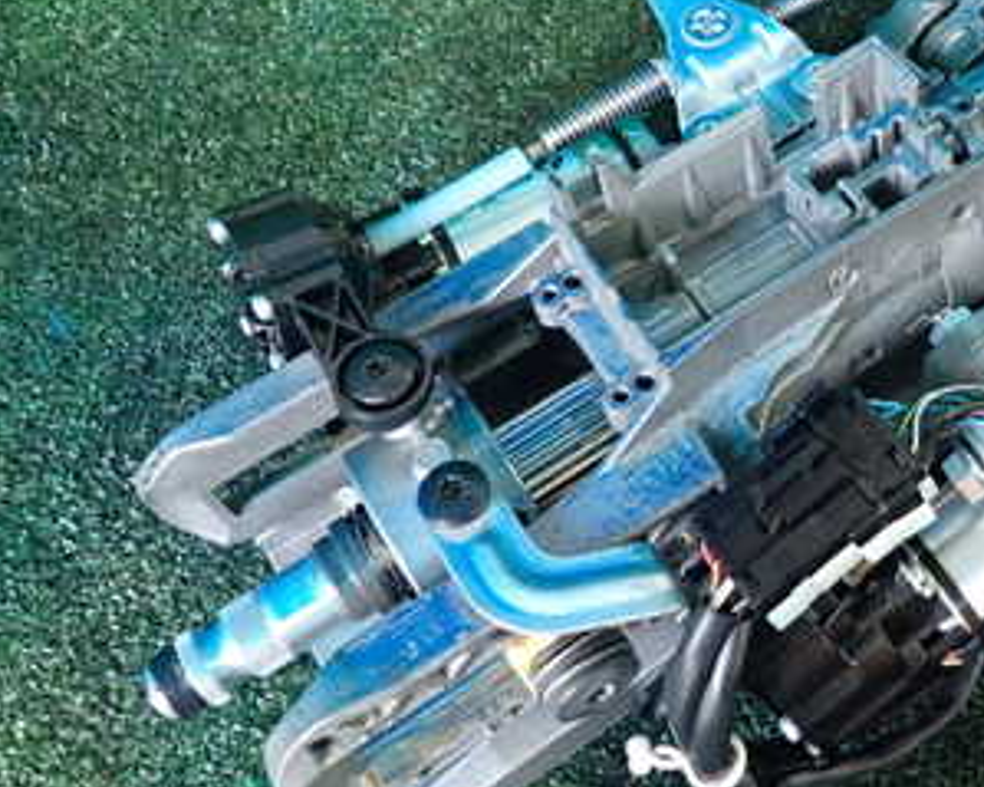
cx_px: 879
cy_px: 194
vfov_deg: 30.3
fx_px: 1427
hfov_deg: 35.9
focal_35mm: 49
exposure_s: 1/30
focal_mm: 4.5
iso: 500
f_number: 2
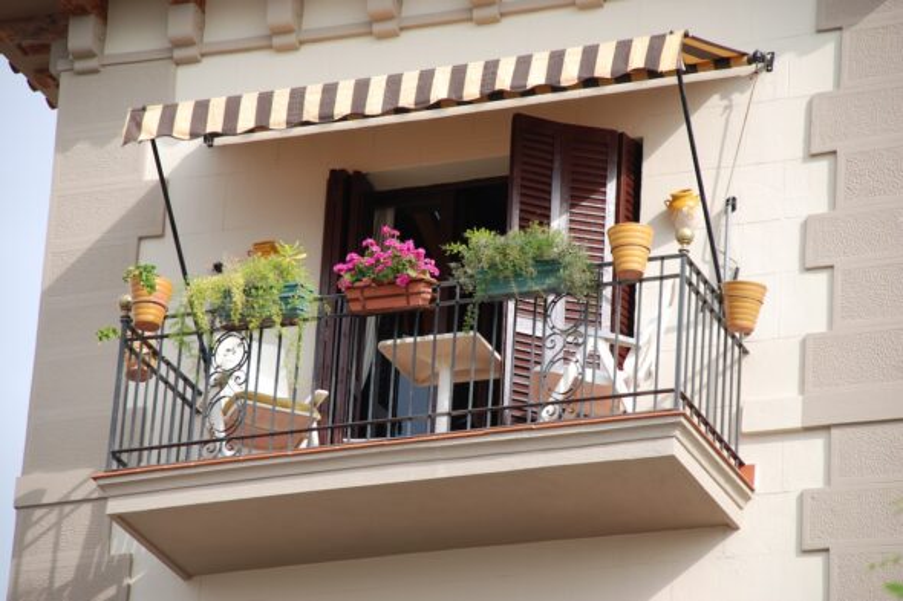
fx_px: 5078
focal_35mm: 202
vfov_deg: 6.8
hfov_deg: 10.2
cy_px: 300
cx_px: 452
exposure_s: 1/160
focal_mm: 135
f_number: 5.6
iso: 100
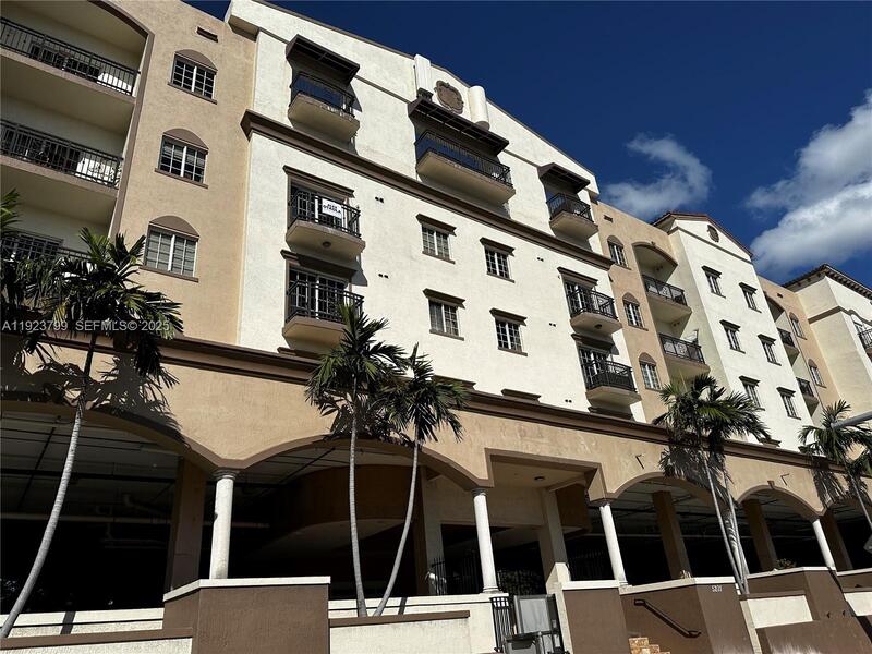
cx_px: 436
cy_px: 327
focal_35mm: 24
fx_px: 605
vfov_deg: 56.8
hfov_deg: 71.6
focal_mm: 6.86
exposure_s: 1/12048
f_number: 1.78
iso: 80
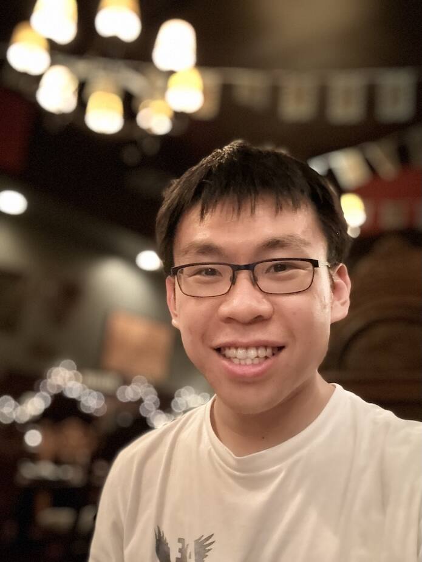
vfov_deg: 60.0
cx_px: 211
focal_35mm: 30
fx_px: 487
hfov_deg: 46.8
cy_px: 281
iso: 1000
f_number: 1.9
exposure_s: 1/15
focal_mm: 2.69
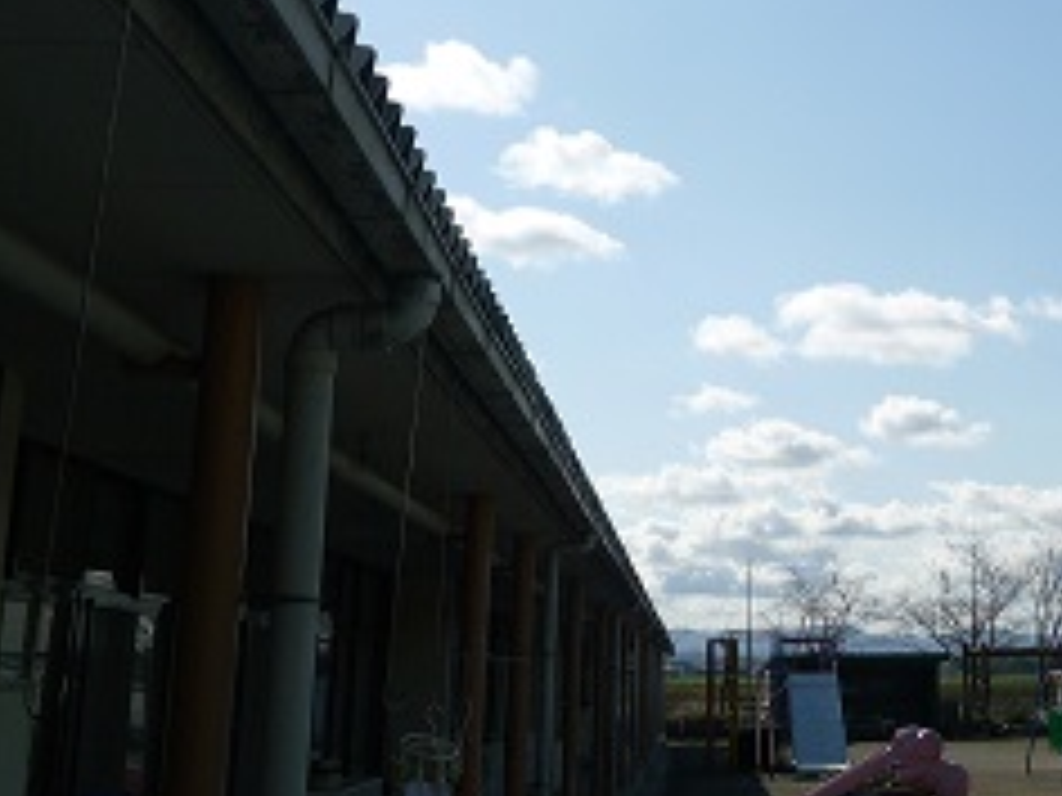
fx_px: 1871
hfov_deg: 30.3
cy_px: 155
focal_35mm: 61
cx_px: 958
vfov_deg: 23.7
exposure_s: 1/400
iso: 100
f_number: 8
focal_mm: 5.3
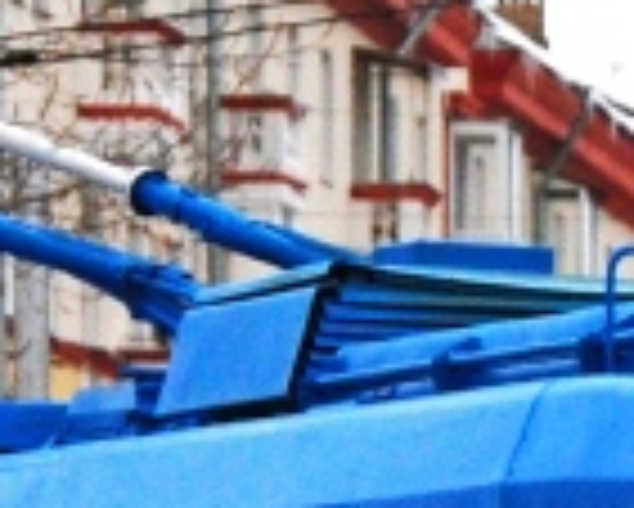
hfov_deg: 2.8
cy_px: 695
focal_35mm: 696
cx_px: 773
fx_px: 13069
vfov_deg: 2.2
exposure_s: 1/800
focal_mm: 58
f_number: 5
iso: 400
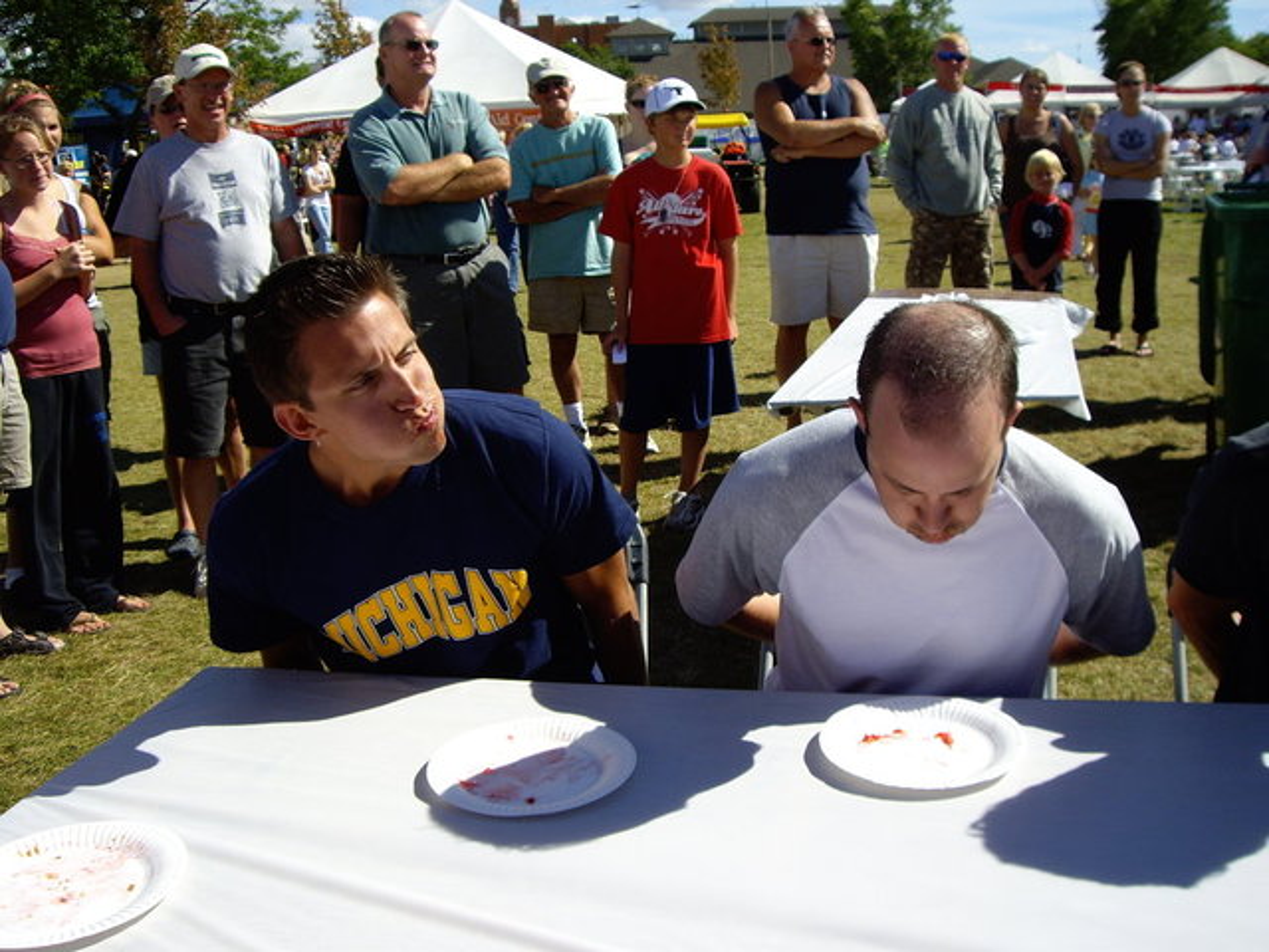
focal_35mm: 38
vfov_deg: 37.7
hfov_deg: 49.0
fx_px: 1393
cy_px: 476
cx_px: 634
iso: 50
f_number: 4.3
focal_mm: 6.2
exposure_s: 1/400
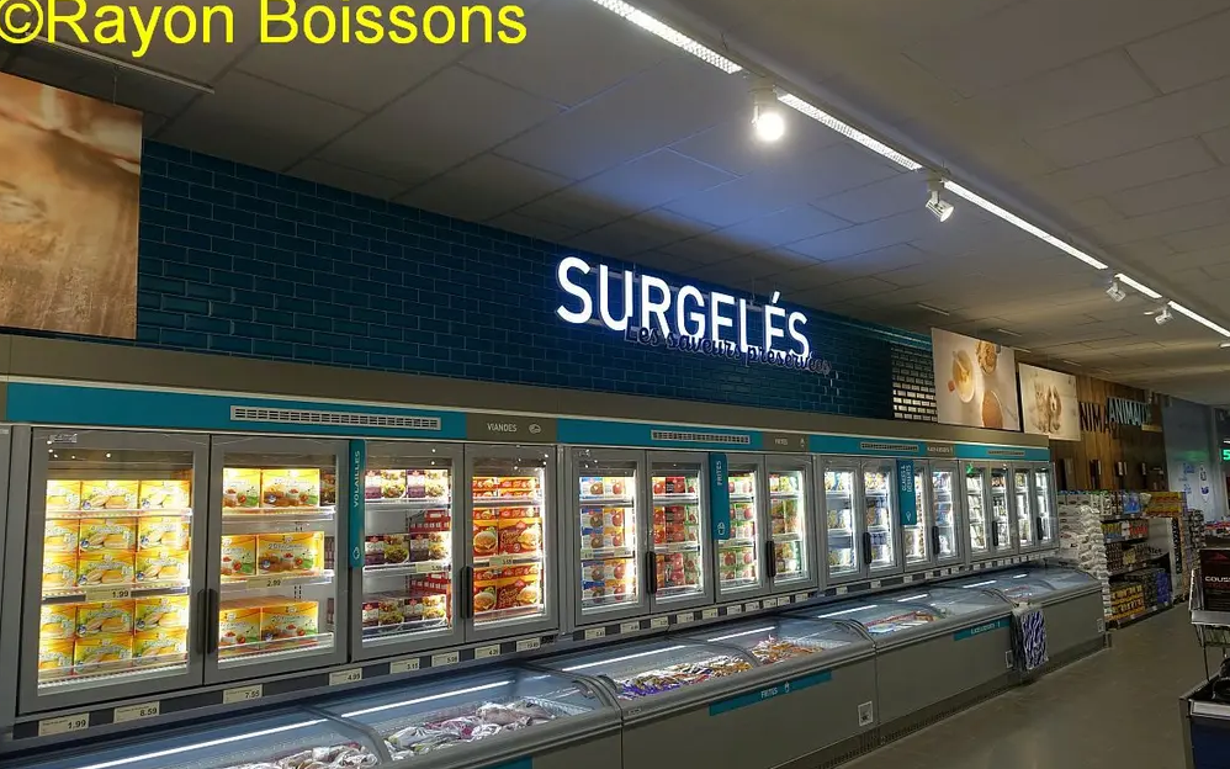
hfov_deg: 72.5
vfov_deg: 49.3
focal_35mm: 25
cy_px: 401
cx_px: 622
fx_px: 838
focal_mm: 8.8
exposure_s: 1/160
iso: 250
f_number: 2.8
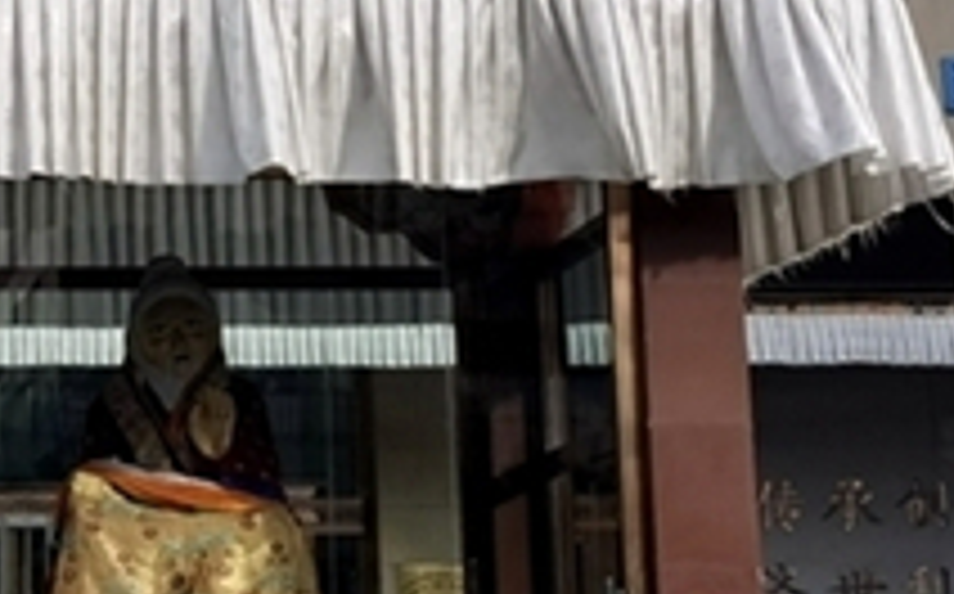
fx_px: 3688
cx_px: -14
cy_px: -284
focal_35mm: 142
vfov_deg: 9.0
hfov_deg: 14.5
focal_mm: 5.56
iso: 50
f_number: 1.6
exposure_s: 1/1565
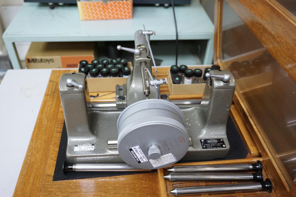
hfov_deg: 59.5
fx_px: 259
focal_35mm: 32
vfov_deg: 41.7
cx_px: 148
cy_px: 98
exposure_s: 1/160
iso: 2500
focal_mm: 21
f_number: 4
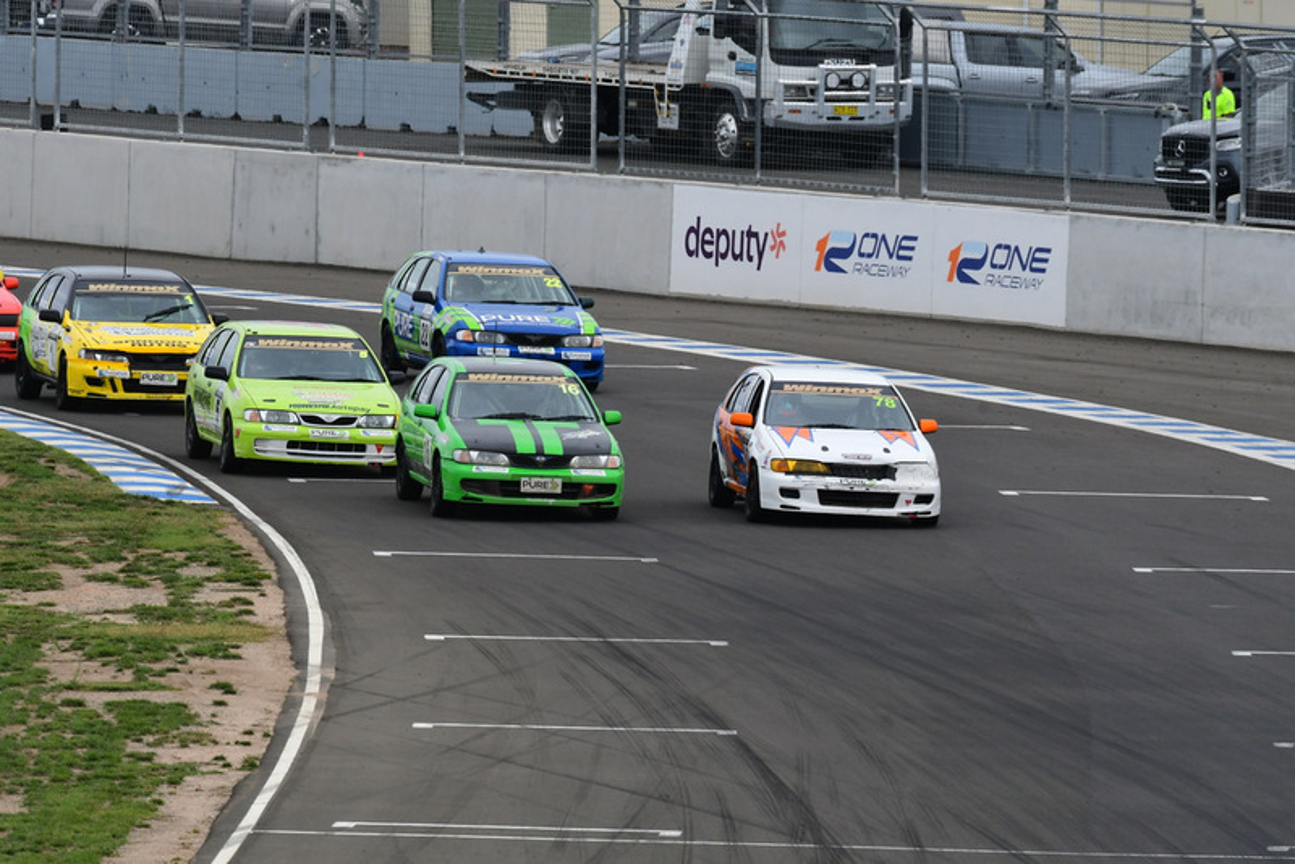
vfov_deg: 2.3
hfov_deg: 3.4
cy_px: 432
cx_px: 648
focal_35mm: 600
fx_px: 21590
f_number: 11
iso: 500
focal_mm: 400
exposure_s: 1/640
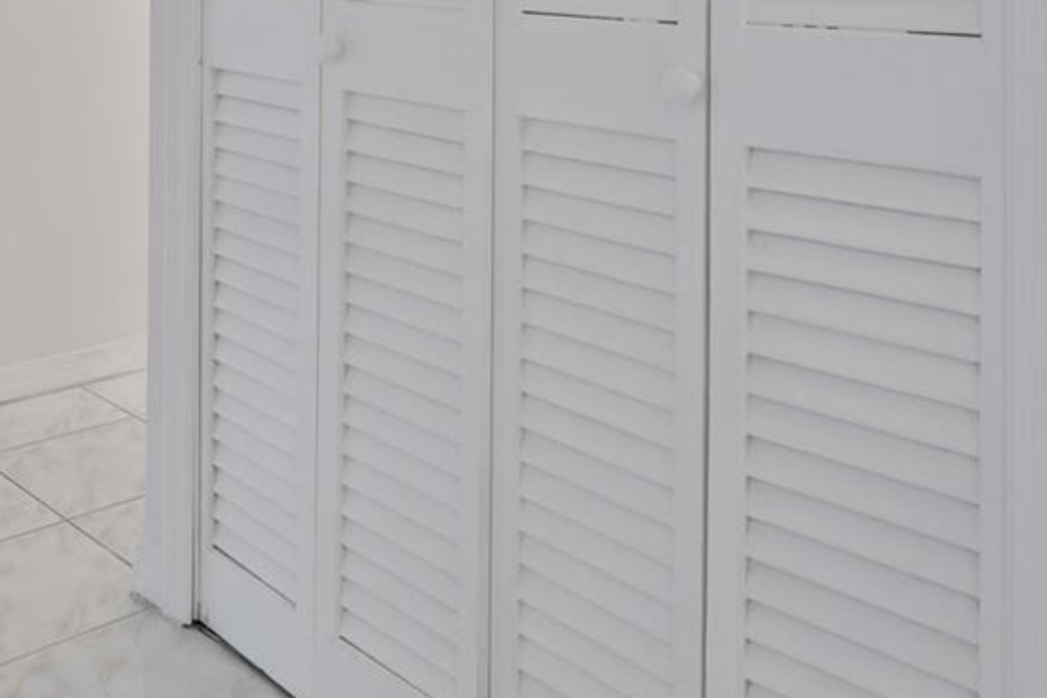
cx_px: 337
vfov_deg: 27.4
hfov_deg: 42.9
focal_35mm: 45
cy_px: -66
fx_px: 1308
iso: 250
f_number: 9
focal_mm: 16
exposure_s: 1/2
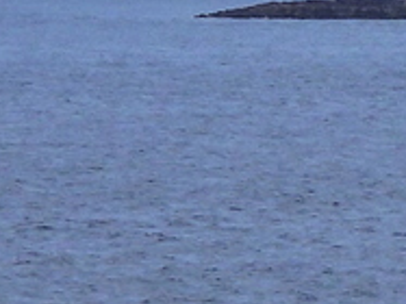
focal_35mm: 1369
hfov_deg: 1.4
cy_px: -376
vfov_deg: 1.1
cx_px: 816
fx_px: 16046
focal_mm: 35.7
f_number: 4.5
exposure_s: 1/1250
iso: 100
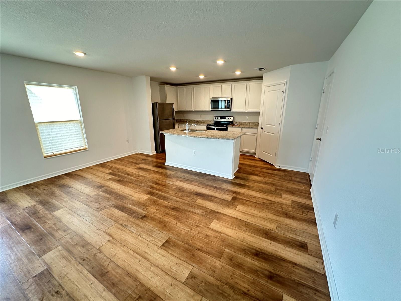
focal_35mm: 14
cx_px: 200
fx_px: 162
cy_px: 150
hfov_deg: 102.1
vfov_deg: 85.7
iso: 160
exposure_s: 1/60
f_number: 2.2
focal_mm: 2.22
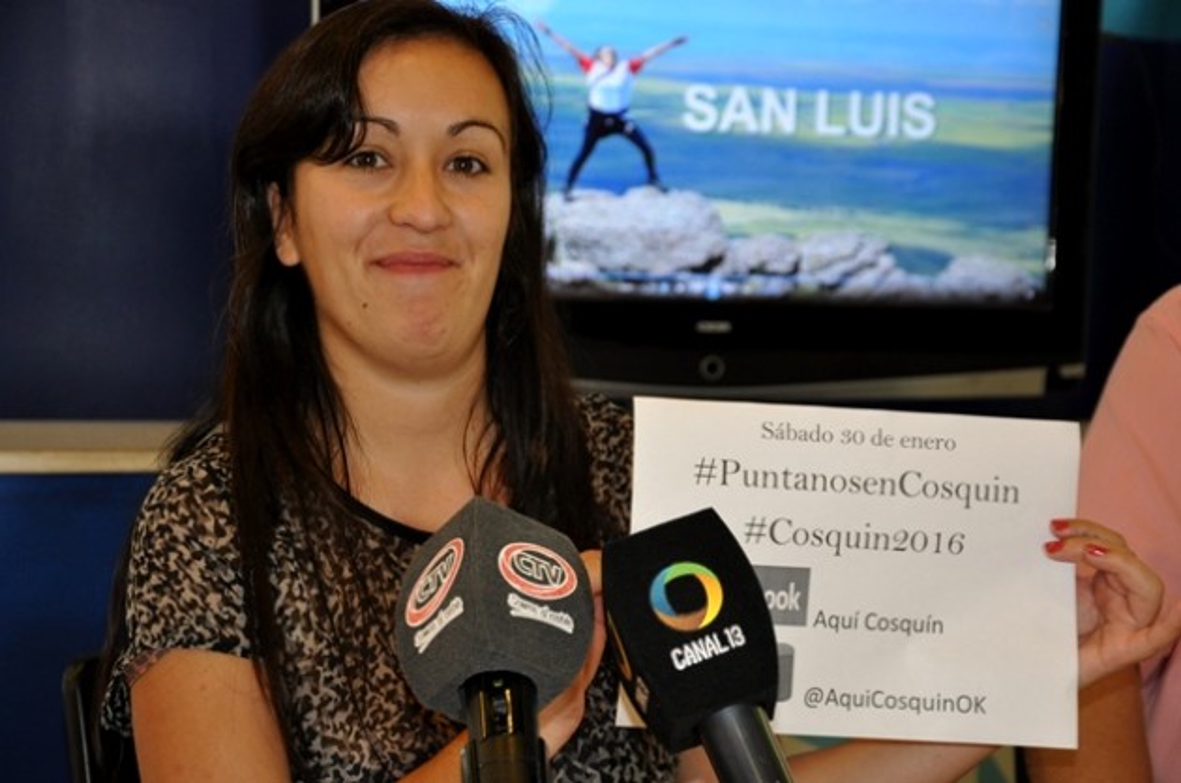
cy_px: 392
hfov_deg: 26.0
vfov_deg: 17.4
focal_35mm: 78
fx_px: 2555
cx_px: 590
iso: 800
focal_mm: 52
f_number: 5
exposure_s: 1/60
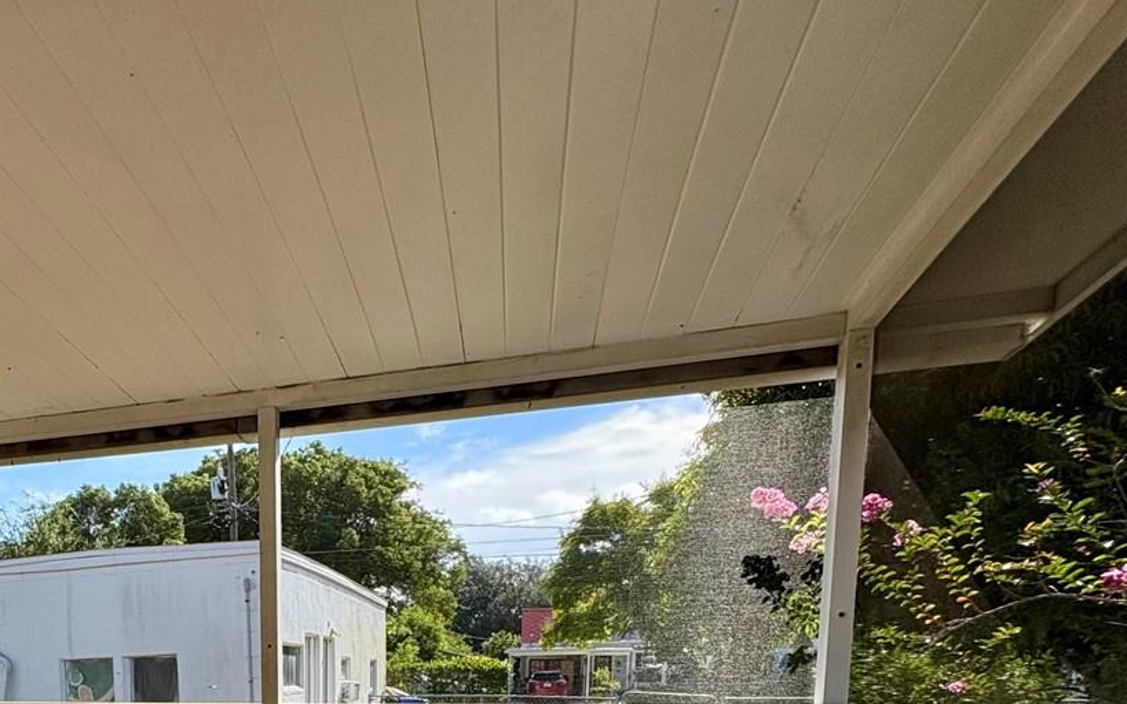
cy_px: 793
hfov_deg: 59.8
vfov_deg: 36.0
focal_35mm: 29
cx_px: 234
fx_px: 891
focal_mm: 2.22
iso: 64
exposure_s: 1/910
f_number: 2.2
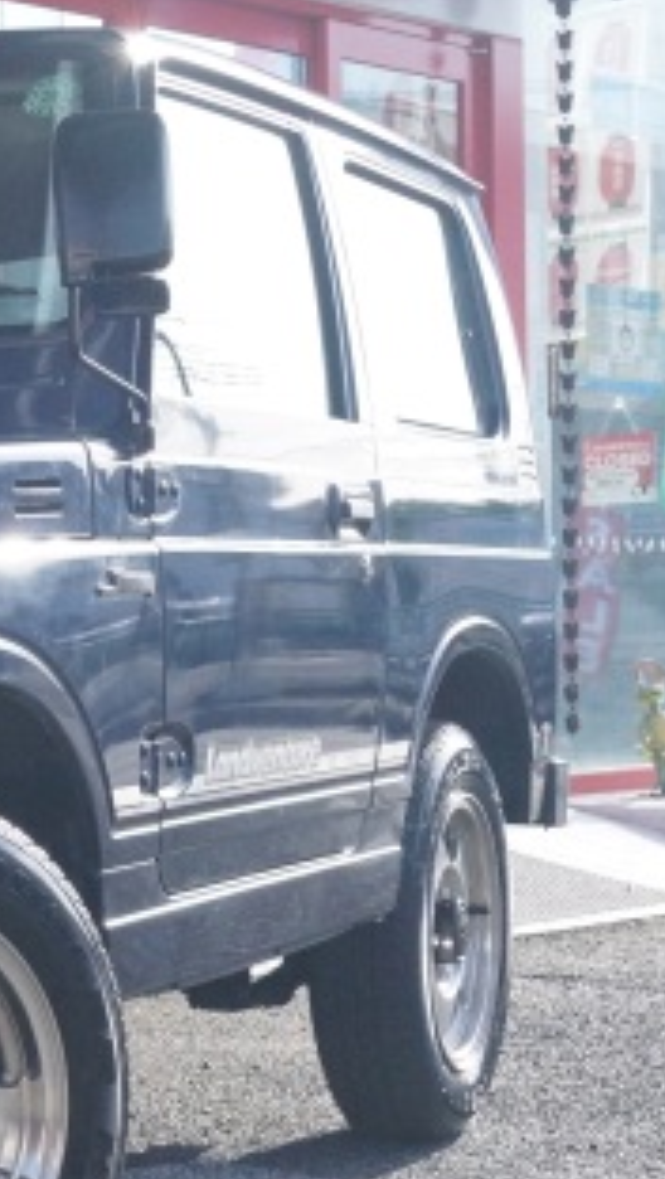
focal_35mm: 90
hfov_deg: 12.7
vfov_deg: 23.6
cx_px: -385
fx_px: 2815
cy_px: 739
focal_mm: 28
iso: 1600
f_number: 9
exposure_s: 1/1250
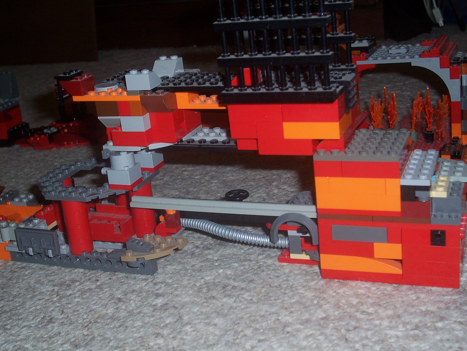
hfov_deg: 36.2
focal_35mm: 53
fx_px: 715
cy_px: 176
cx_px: 234
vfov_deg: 27.5
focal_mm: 8.6
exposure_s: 1/60
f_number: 3.4
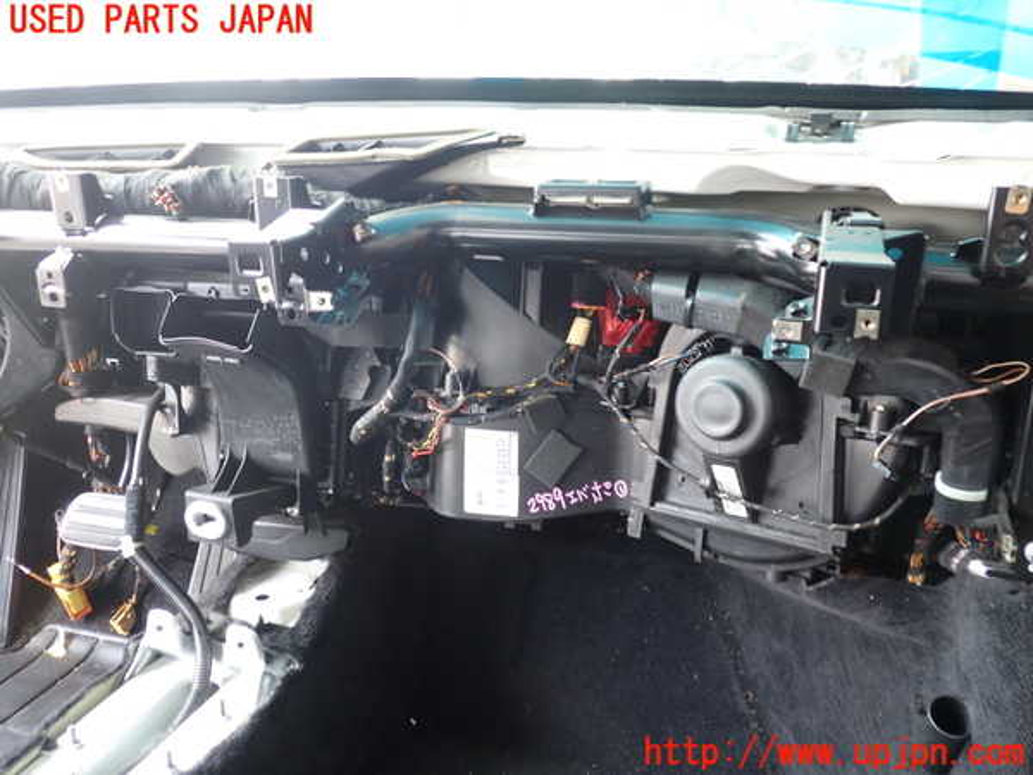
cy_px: 388
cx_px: 516
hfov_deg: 60.0
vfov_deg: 46.8
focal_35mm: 30
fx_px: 895
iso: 200
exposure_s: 1/40
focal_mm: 5.4
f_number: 2.3
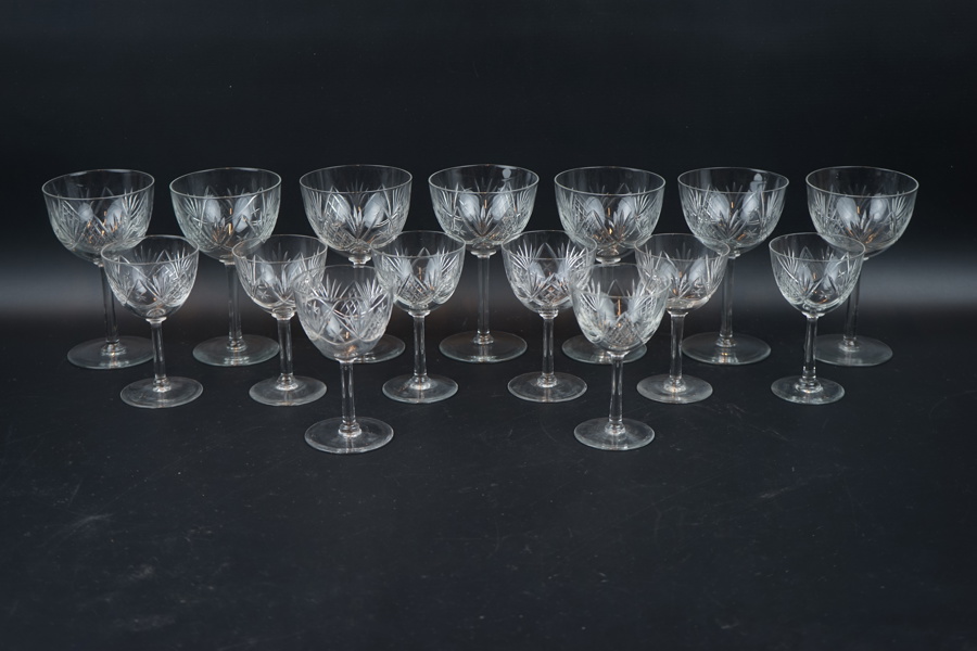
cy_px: 326
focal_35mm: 55
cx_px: 488
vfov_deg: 24.6
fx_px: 1493
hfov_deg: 36.2
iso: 50
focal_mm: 55
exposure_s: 1/25
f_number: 5
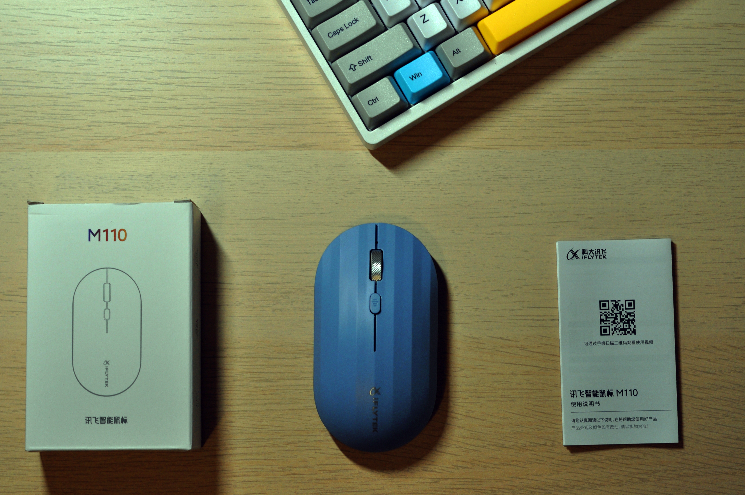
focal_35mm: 75
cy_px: 248
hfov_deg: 27.0
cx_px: 372
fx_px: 1550
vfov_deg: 18.1
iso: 400
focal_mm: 50
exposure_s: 1/80
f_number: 4.5
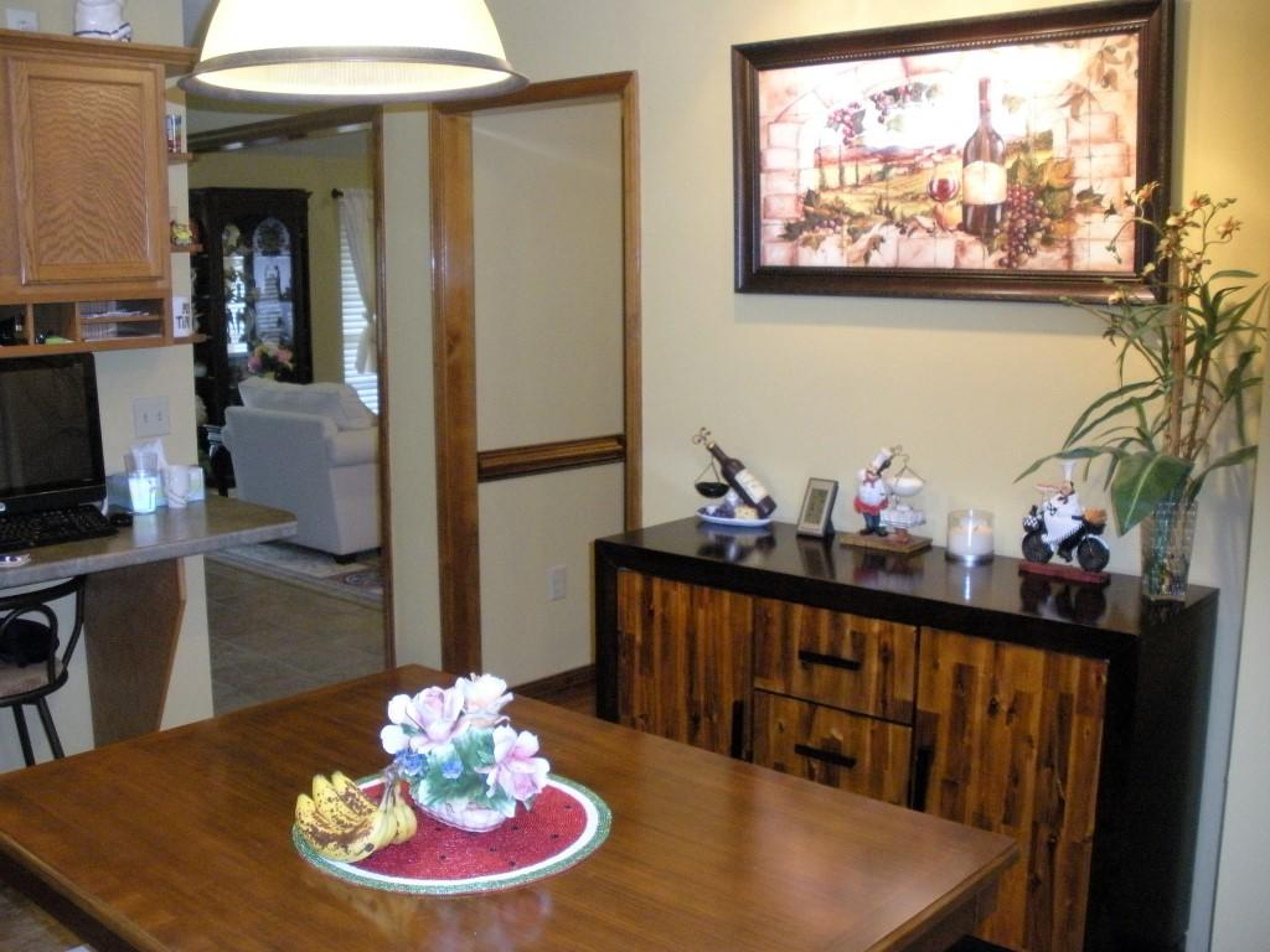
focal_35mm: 36
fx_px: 1321
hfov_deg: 51.4
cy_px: 476
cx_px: 635
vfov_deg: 39.7
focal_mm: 6.3
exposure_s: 1/30
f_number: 3.5
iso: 402
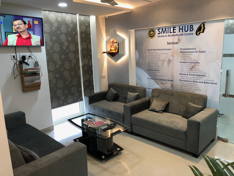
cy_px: 88
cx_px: 117
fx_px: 189
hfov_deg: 63.4
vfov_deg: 49.7
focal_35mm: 28
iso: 40
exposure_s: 1/25
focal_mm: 4
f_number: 1.8
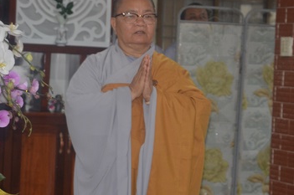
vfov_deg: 8.0
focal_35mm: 172
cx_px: 144
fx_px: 1403
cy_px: 82
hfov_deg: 12.0
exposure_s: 1/60
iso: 800
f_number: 5.3
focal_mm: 62
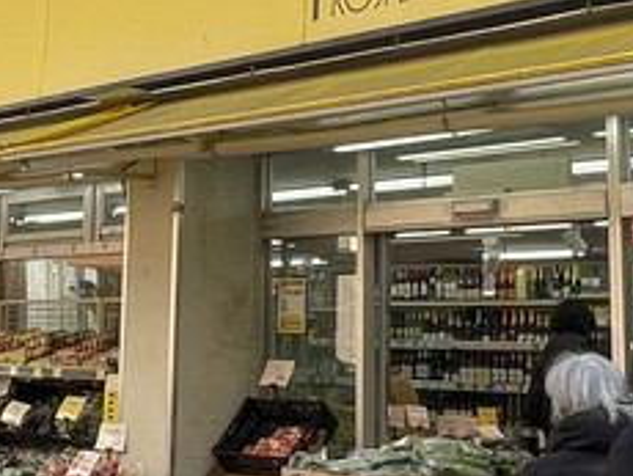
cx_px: 162
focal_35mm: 80
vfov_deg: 18.3
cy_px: 96
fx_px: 1464
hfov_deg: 24.1
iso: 25
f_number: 2.4
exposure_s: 1/216
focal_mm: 1.54
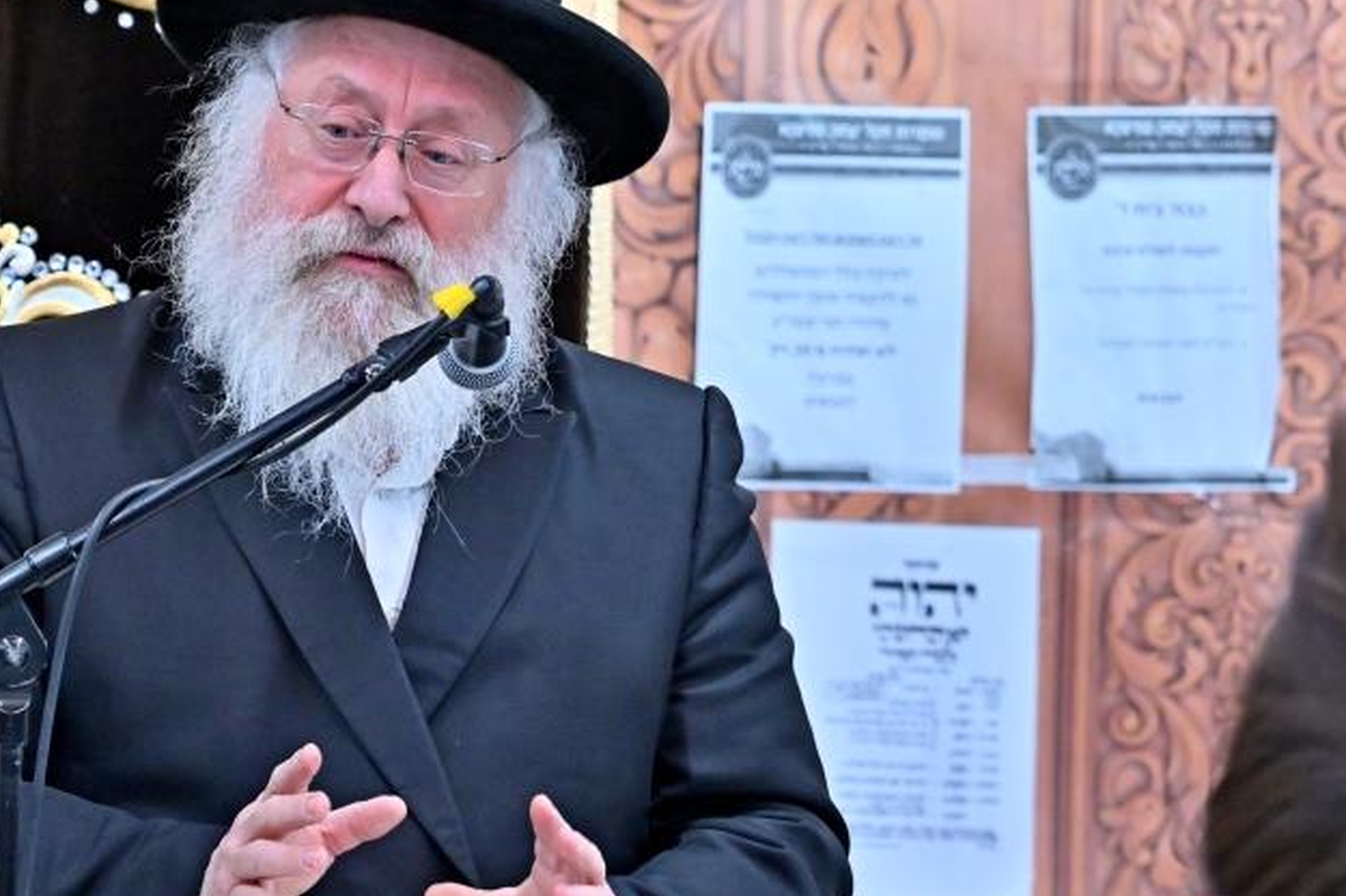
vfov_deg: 4.7
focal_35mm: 295
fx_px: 11023
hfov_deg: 7.0
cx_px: 299
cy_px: 381
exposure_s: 1/200
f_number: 4
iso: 800
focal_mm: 120
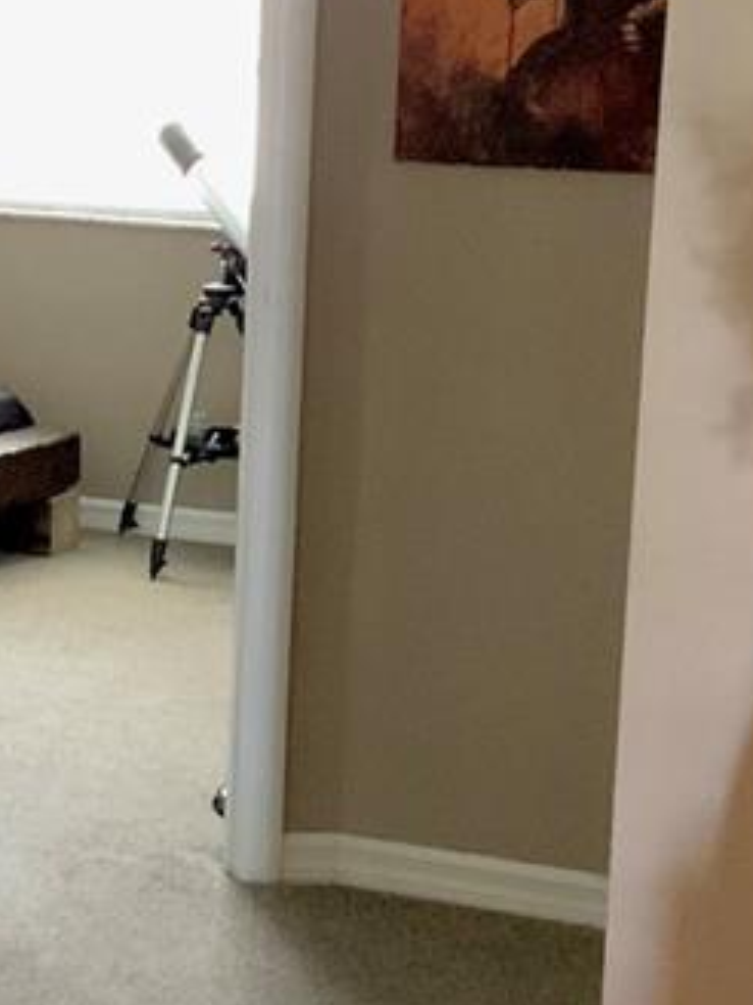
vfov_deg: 18.5
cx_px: 70
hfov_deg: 13.8
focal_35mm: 106
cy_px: 524
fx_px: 3074
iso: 320
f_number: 1.8
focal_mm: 3
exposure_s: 1/30
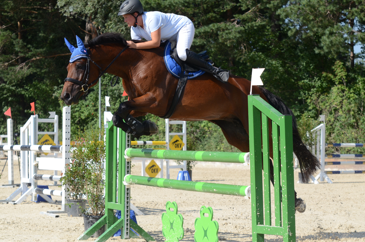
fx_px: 1062
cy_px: 121
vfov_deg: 13.0
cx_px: 182
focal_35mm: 105
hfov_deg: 19.5
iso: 800
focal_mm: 70
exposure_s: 1/4000
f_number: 5
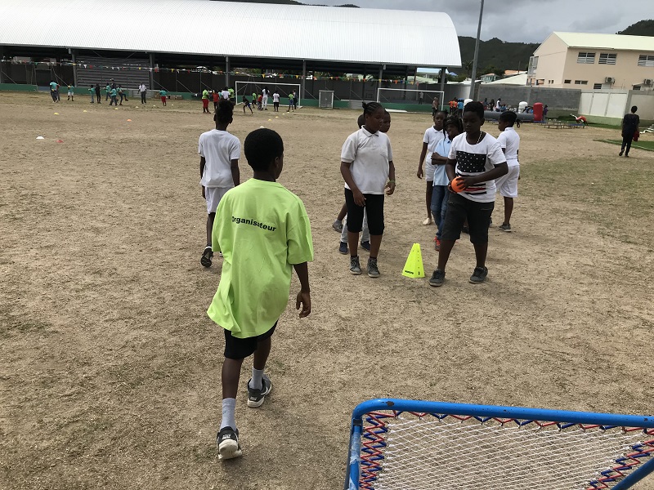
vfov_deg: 49.7
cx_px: 327
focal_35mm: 28
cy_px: 245
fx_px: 529
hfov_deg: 63.4
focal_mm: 3.99
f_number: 1.8
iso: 20
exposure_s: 1/3195
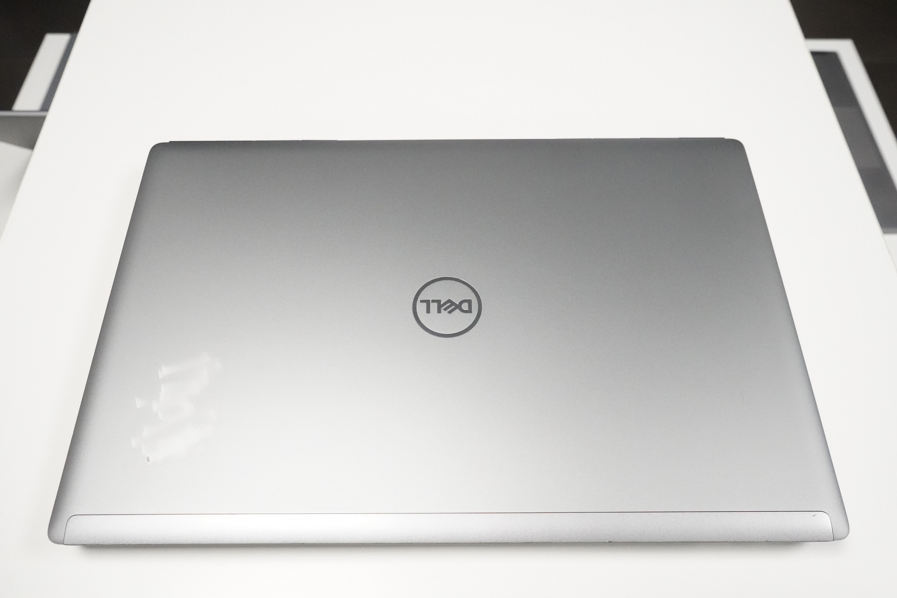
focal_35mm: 28
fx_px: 698
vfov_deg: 46.4
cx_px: 448
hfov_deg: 65.5
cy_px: 299
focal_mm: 28
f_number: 7.1
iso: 20000
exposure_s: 1/640
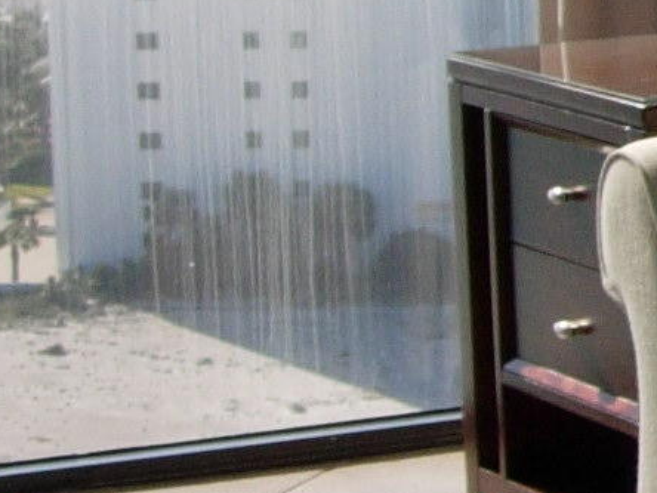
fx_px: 4213
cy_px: 71
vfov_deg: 6.7
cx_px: 1616
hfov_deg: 8.2
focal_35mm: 222
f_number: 2.8
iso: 79
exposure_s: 1/836
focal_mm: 7.8
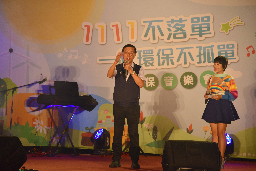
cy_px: 86
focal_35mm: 105
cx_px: 128
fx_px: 747
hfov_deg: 19.4
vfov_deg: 13.1
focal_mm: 105
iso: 1000
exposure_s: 1/200
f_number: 4
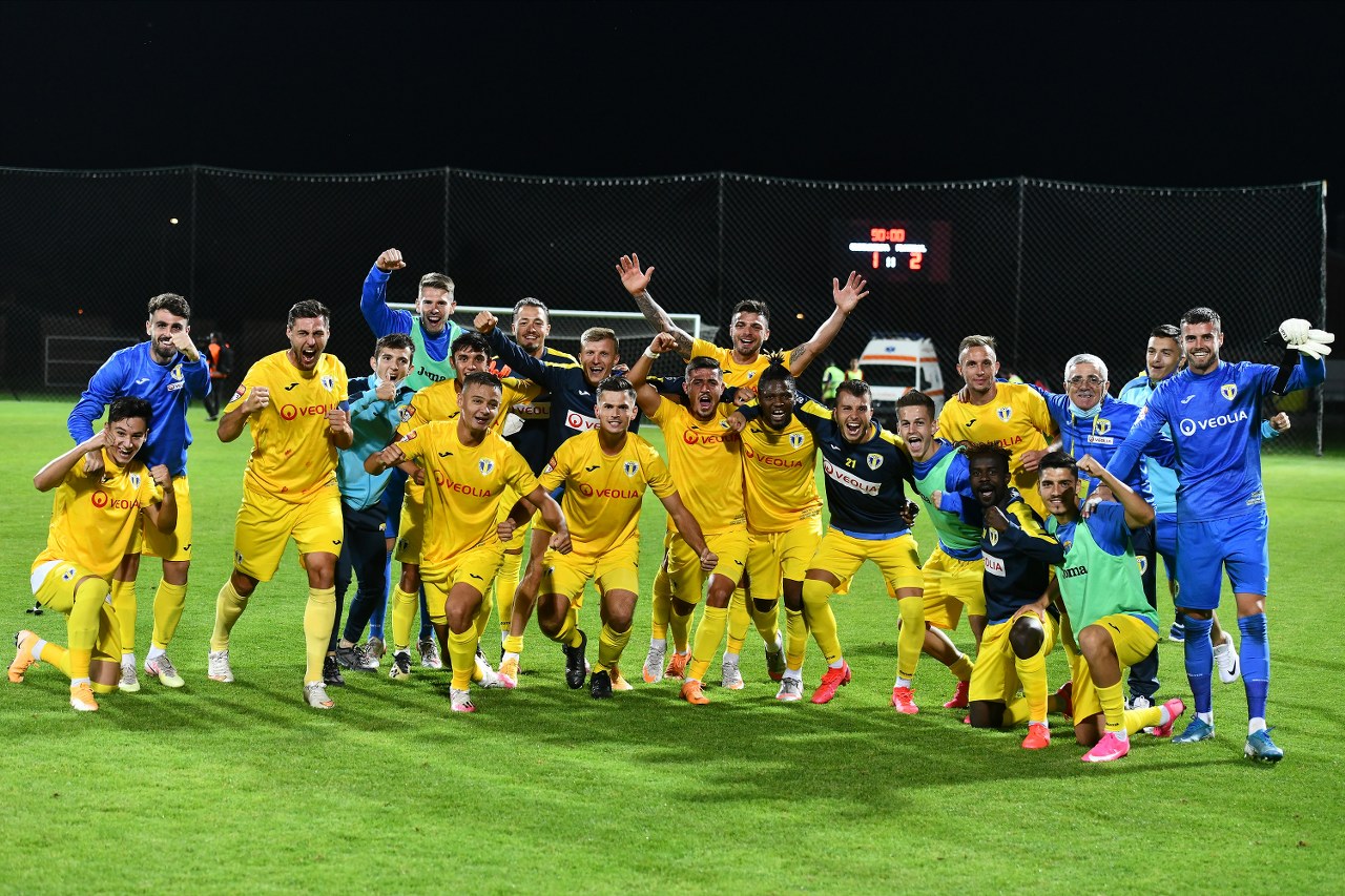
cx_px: 672
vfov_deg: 19.5
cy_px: 448
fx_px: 2615
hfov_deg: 28.8
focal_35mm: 70
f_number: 4
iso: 1600
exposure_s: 1/640
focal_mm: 70
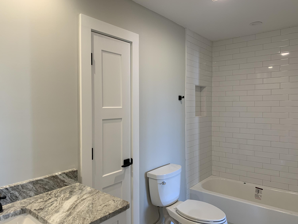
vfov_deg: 53.1
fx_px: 224
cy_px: 112
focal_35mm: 26
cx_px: 149
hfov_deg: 67.3
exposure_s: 1/120
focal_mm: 4.25
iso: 100
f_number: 1.8
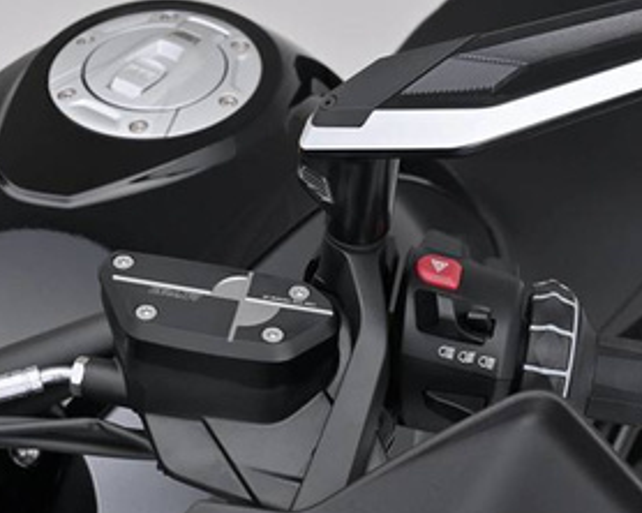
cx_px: 263
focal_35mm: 76
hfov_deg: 25.0
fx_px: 1443
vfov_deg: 20.1
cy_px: 303
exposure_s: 1/125
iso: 100
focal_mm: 50
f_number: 14
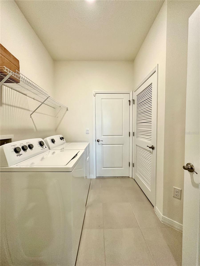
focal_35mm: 14
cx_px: 100
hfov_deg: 85.7
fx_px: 108
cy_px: 133
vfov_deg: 102.1
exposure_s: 1/120
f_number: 2.2
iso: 250
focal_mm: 2.22
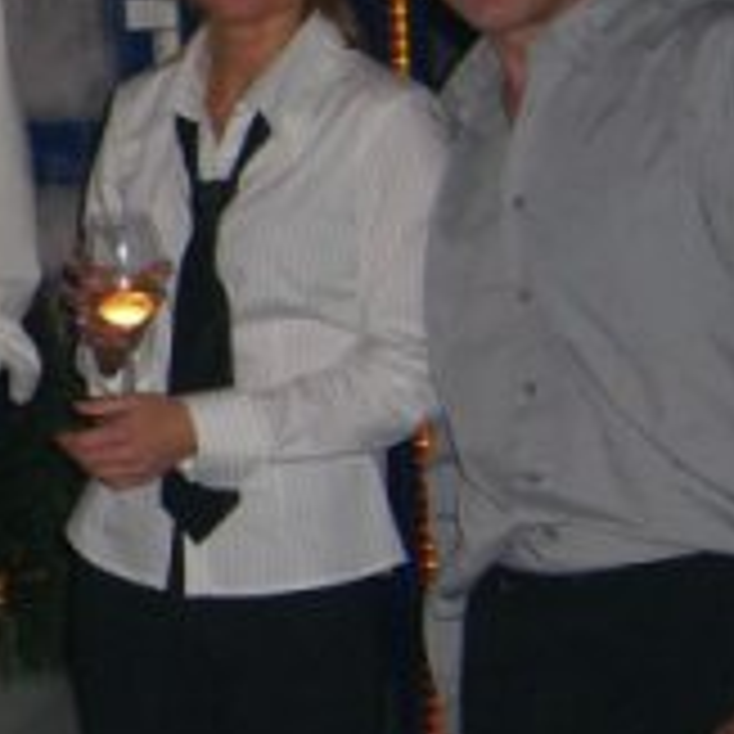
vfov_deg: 11.6
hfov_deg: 11.0
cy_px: 266
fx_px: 3598
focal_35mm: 150
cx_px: -491
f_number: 3.1
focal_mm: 9.5
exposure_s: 1/60
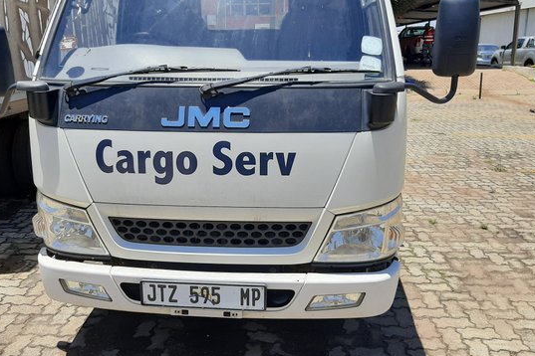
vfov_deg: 39.9
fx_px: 490
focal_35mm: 33
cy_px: 164
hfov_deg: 57.2
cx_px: 256
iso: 40
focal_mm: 3.93
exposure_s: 1/2457
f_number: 1.7
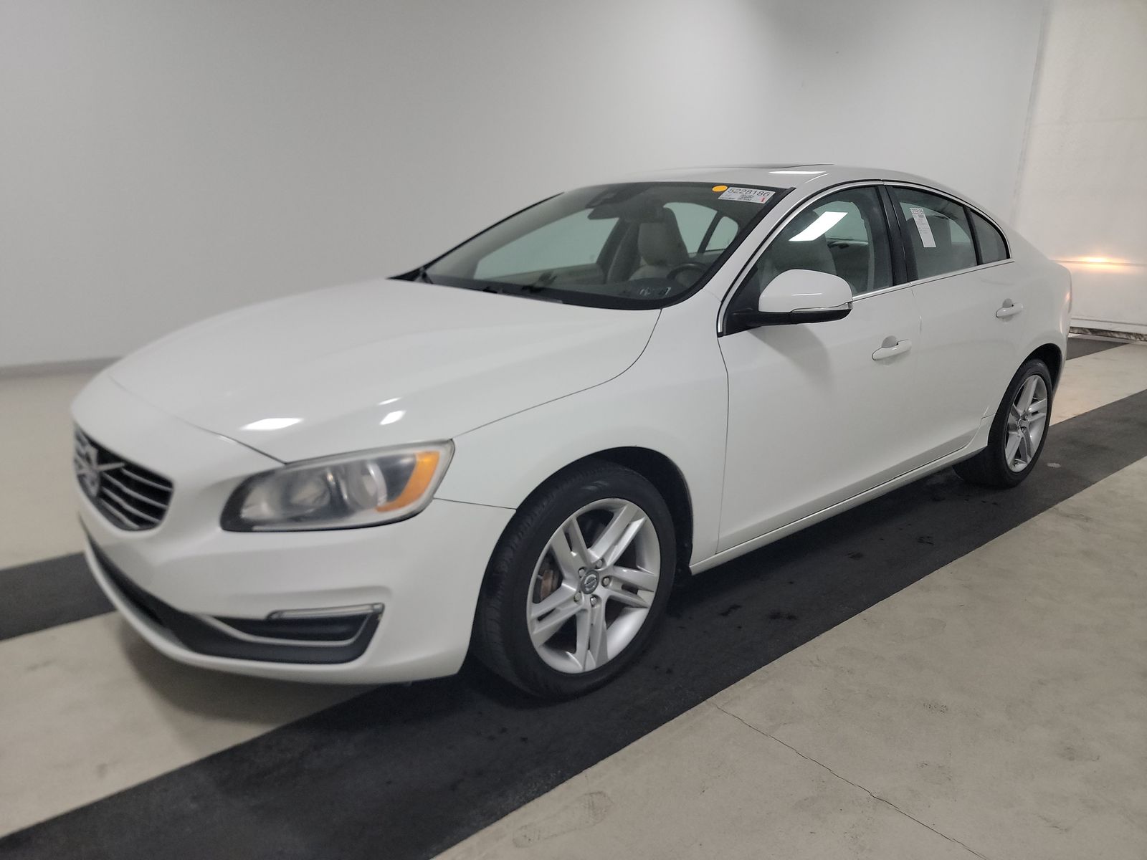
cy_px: 430
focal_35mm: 24
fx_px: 795
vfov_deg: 56.8
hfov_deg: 71.6
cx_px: 574
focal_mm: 6.7
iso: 828
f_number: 1.8
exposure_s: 1/59
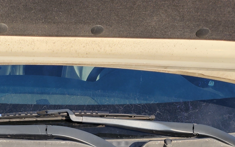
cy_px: 280
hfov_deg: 28.8
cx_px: 29
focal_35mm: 69
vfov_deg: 15.6
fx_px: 442
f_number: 1.8
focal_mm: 6.4
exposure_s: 1/588
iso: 12
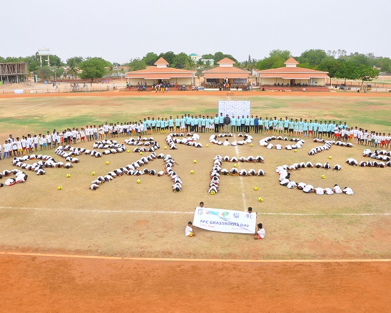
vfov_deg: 45.8
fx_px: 370
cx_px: 201
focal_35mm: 32
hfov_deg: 55.7
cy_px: 162
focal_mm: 18
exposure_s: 1/125
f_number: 11
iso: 320
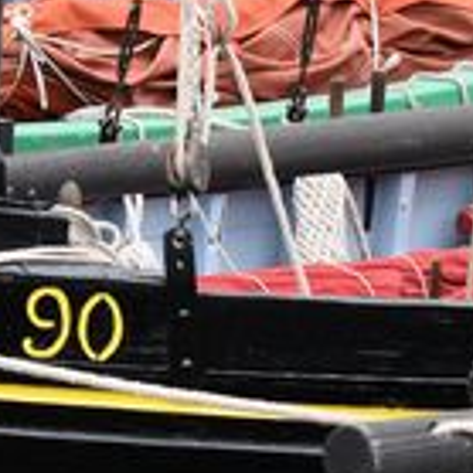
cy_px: -58
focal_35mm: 320
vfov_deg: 5.5
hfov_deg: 5.4
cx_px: -279
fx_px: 4947
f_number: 7.1
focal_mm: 50
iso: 100
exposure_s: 1/200
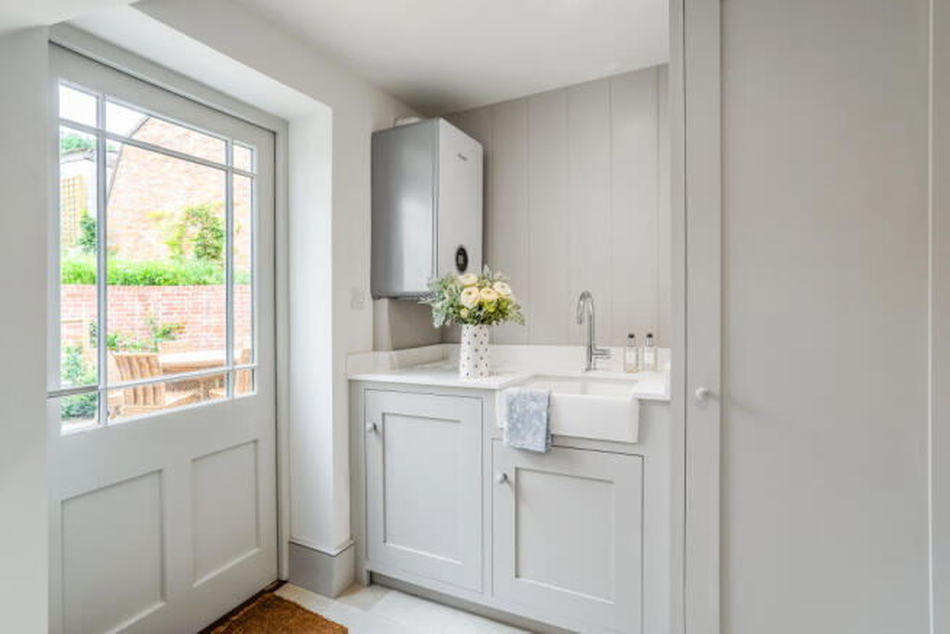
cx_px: 475
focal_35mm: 16
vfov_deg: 73.8
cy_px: 317
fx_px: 422
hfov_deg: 96.7
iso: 100
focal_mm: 16
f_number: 10
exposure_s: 1/4
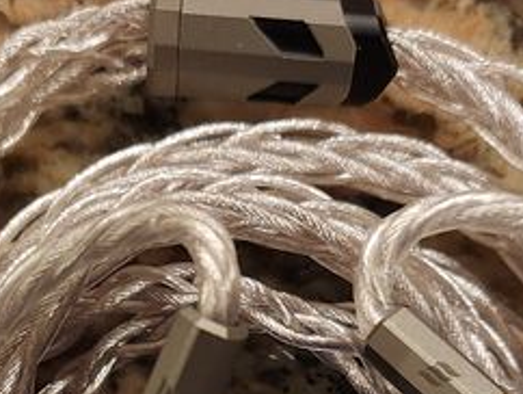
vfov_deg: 18.4
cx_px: 197
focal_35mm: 76
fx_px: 1149
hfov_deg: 25.6
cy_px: 474
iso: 320
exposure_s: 1/30
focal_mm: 5.4
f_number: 1.8
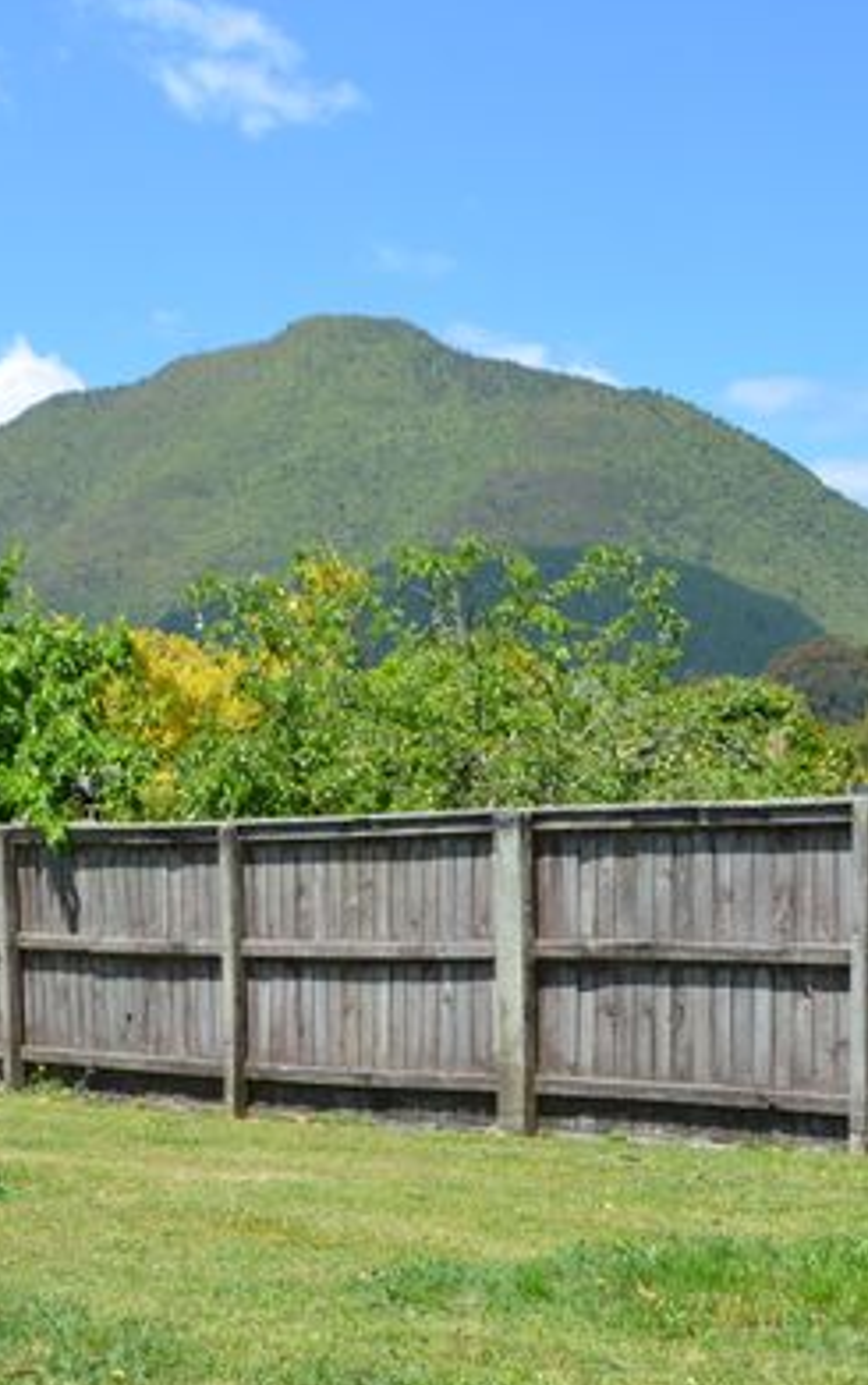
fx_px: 2493
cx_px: 89
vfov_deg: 30.9
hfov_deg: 19.4
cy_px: 896
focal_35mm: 66
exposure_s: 1/250
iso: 110
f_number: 8
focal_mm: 22
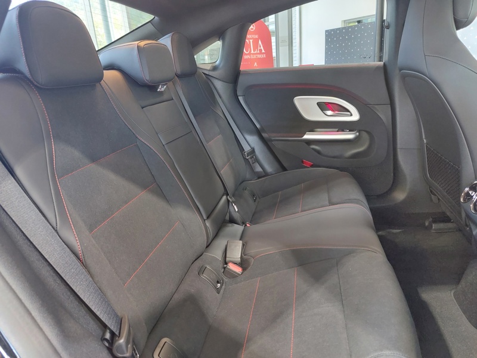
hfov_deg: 69.4
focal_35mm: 25
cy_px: 179
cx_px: 238
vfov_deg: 54.9
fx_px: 344
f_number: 1.8
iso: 500
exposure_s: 1/25
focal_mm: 5.23
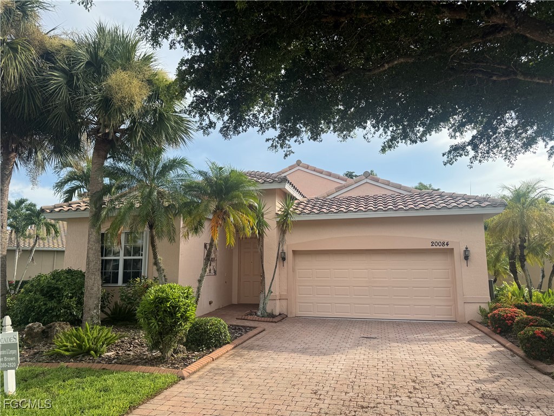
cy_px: 208
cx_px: 277
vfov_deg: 56.8
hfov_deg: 71.6
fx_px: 384
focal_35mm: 24
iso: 80
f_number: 1.78
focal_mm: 6.76
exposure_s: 1/2415
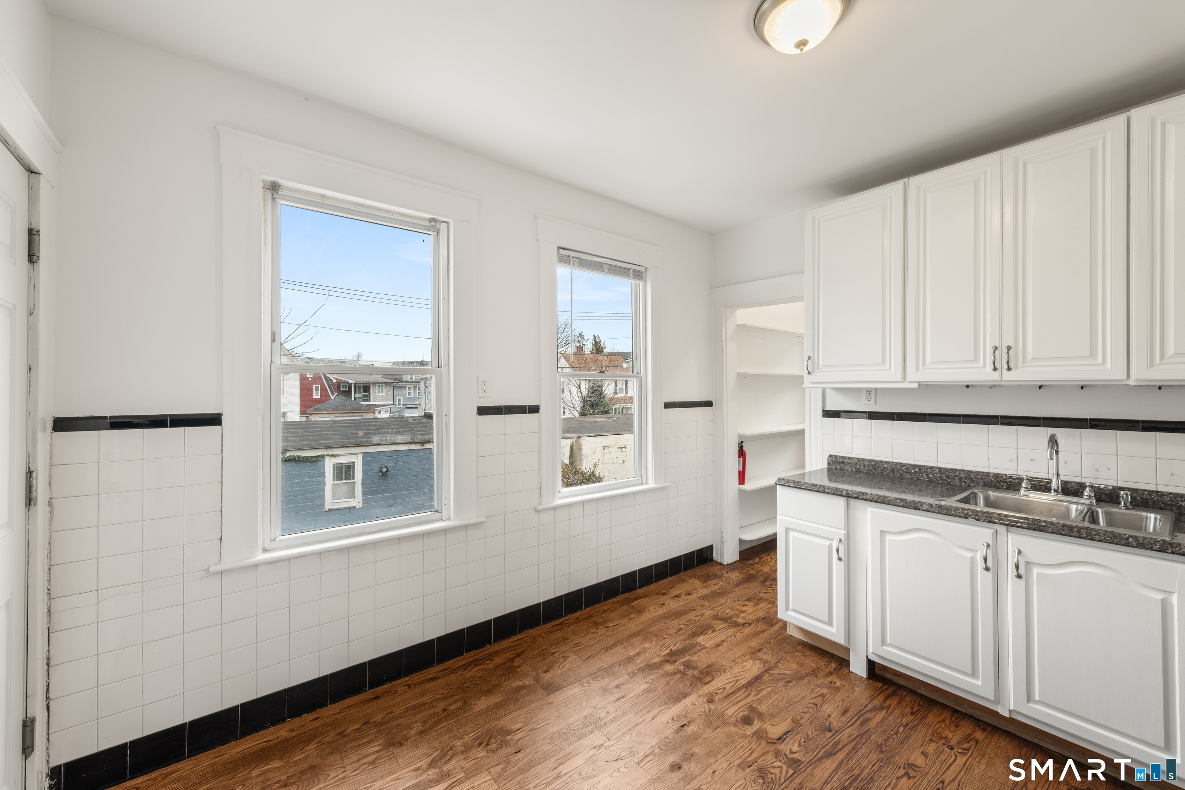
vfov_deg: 81.2
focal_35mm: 14
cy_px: 395
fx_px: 461
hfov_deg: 104.3
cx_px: 592
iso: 200
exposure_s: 1/1.25
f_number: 11
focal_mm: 14
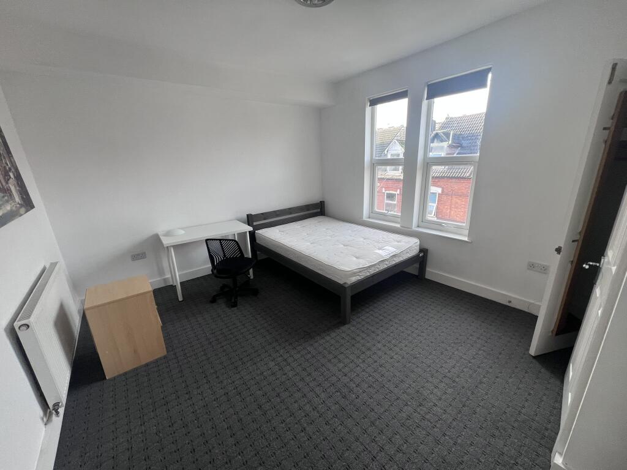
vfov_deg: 89.9
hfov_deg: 106.2
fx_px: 235
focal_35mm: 13
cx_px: 314
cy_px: 235
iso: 64
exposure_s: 1/99
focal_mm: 1.57
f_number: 1.8
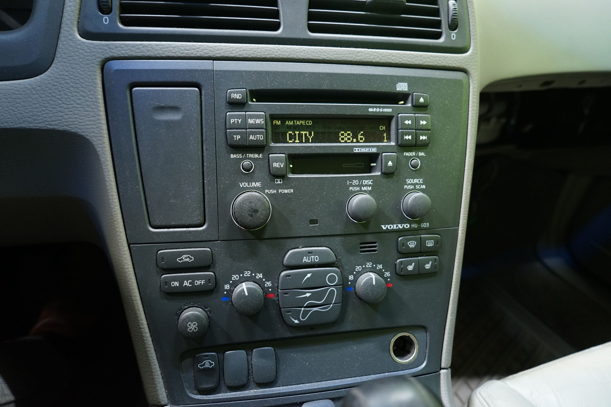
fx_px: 407
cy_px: 204
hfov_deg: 73.7
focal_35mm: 24
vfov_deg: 53.1
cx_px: 306
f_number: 5
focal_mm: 24
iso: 2500
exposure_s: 1/25
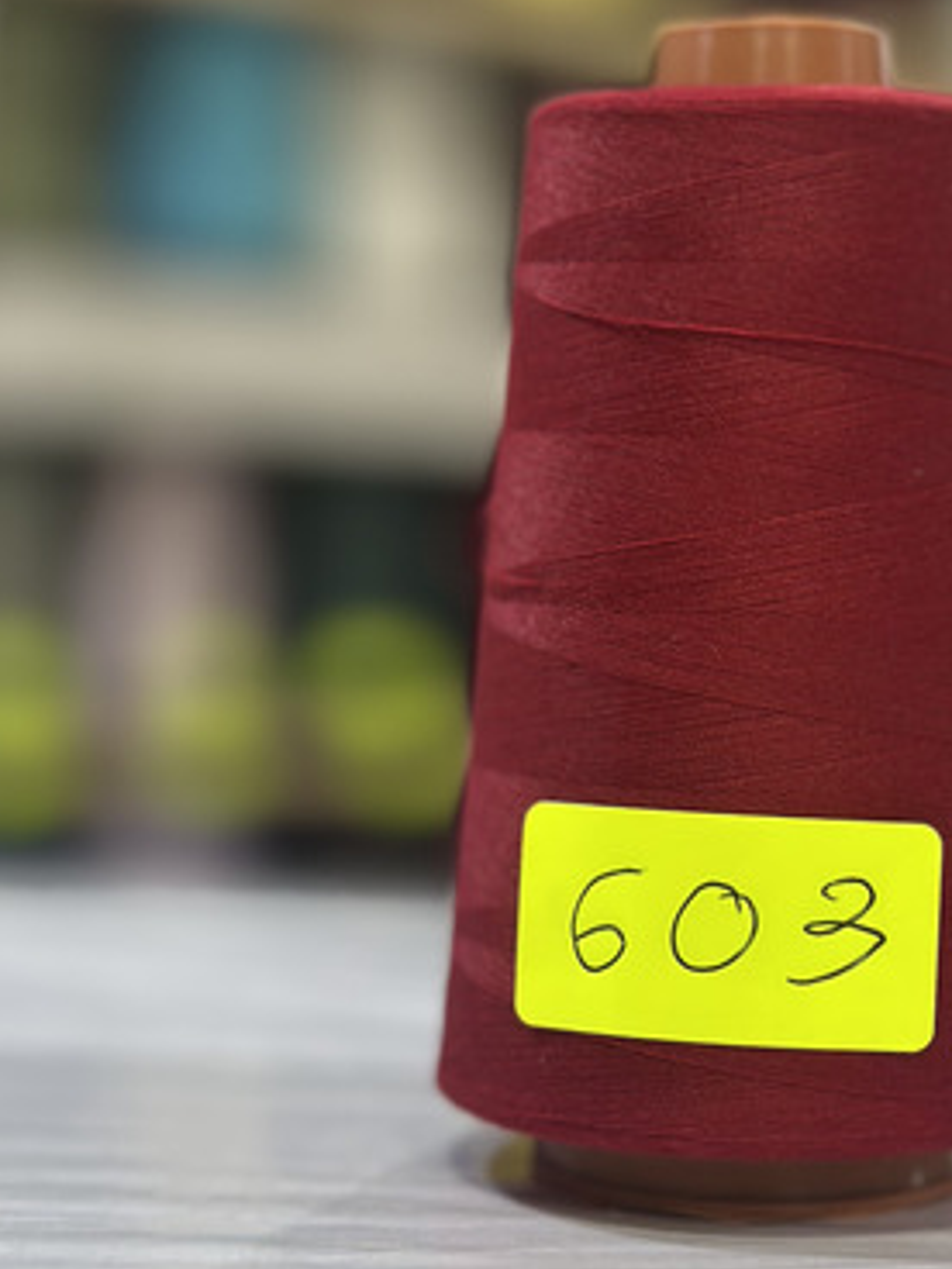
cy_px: 419
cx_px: 738
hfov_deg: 16.9
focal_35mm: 87
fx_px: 3190
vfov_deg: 22.4
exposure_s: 1/50
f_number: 1.78
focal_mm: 6.86
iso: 80
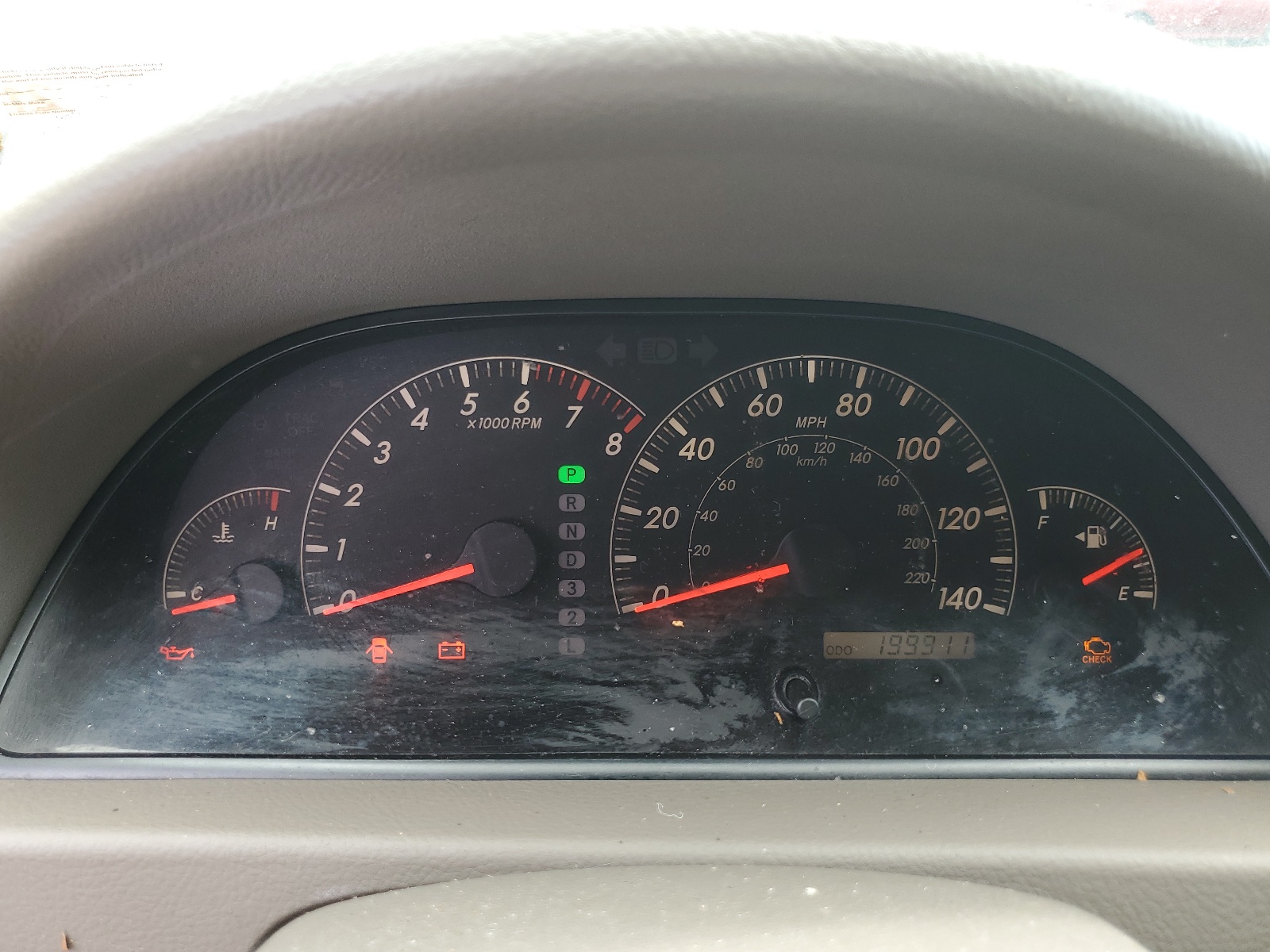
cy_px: 476
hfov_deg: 67.3
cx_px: 635
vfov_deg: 53.1
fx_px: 954
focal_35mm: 26
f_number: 1.5
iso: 50
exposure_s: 1/125
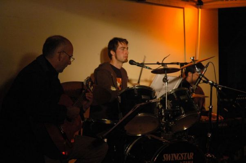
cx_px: 123
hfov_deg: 21.9
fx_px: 635
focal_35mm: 93
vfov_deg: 14.7
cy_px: 82
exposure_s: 1/125
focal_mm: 62
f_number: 4.5
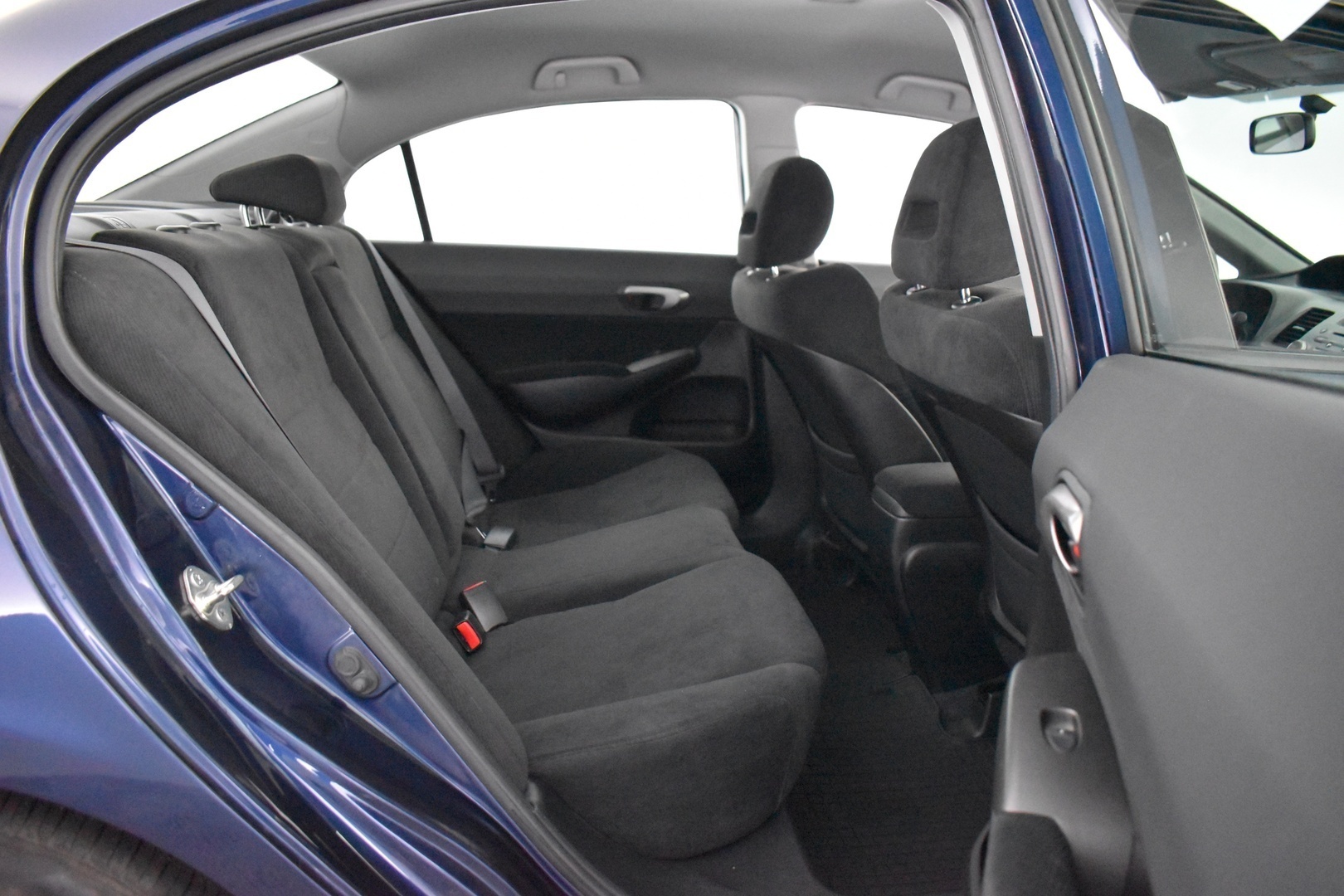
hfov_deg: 67.4
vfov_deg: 47.9
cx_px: 672
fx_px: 1008
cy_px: 448
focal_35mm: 27
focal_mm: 18
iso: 11400
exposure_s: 1/60
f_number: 3.5
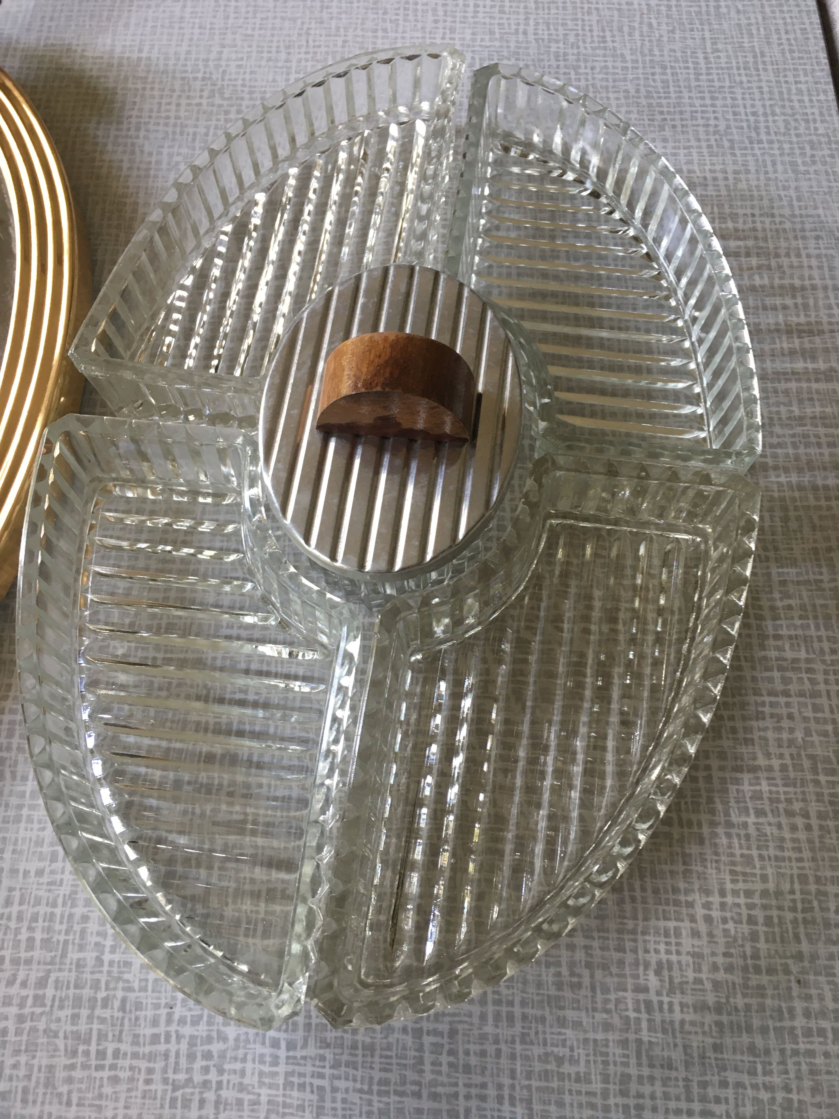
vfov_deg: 61.7
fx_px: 937
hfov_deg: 48.2
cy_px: 560
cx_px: 420
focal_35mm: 29
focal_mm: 4.15
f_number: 2.2
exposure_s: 1/33
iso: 100
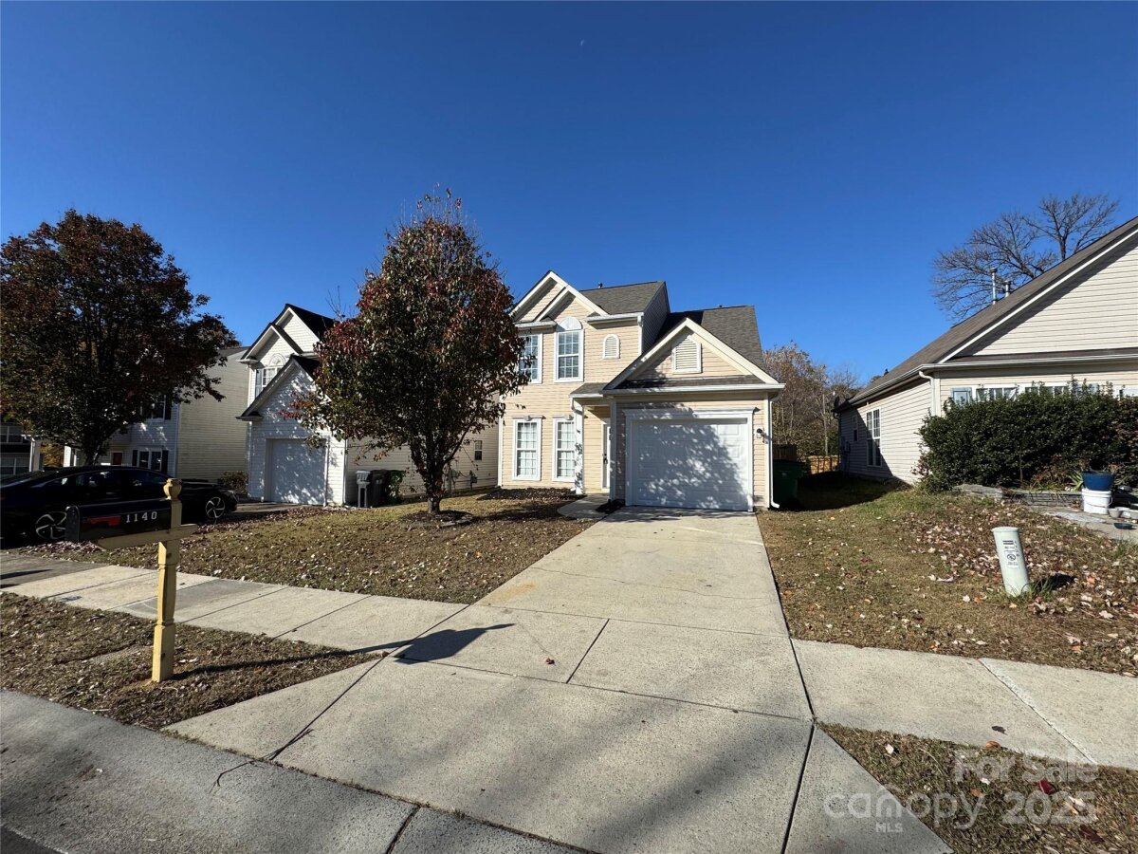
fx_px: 460
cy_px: 427
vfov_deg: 85.7
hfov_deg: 102.1
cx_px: 569
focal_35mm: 14
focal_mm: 2.22
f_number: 2.2
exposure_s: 1/2770
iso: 50
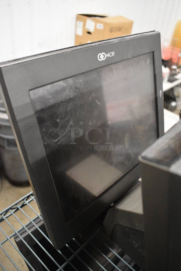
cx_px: 90
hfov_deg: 43.7
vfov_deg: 61.9
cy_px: 136
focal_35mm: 30
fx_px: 226
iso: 5600
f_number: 3.5
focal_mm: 20
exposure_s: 1/125
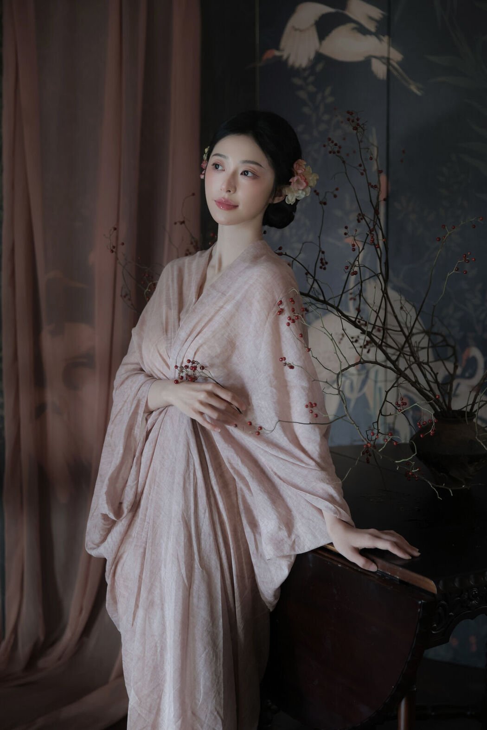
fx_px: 1136
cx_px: 244
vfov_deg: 35.6
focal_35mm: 56
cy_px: 365
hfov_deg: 24.2
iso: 1000
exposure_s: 1/100
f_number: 2.8
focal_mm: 57
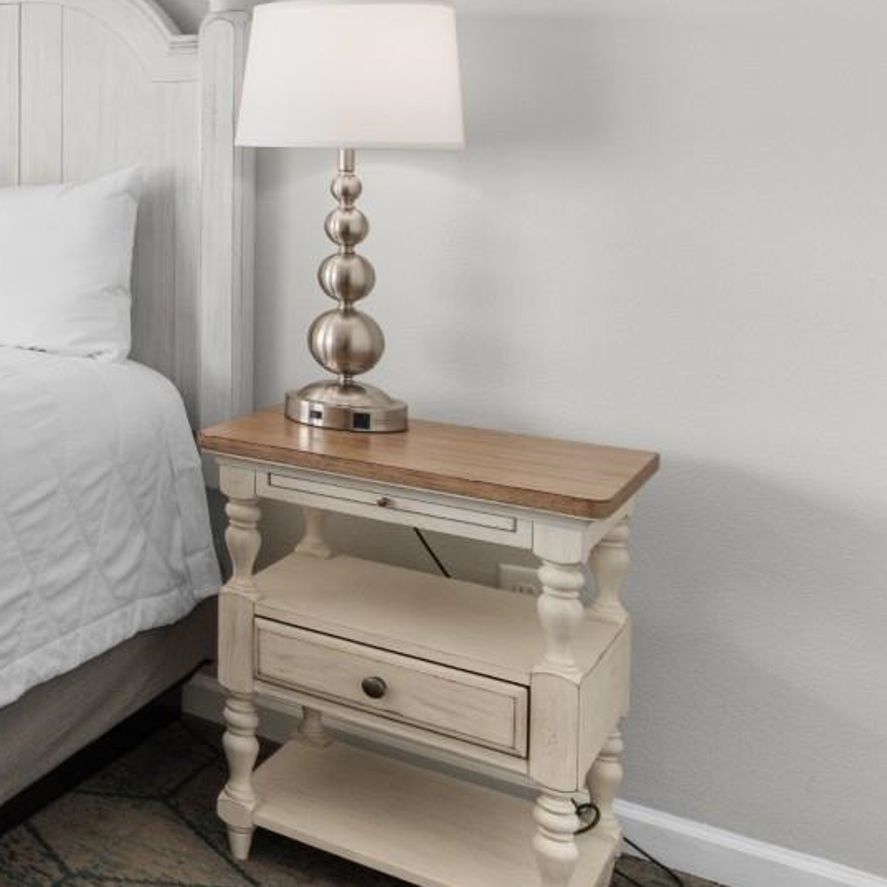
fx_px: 1189
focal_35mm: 41
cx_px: -373
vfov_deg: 38.4
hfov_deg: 29.2
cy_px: 104
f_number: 4.8
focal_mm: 11
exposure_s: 1/8
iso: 100
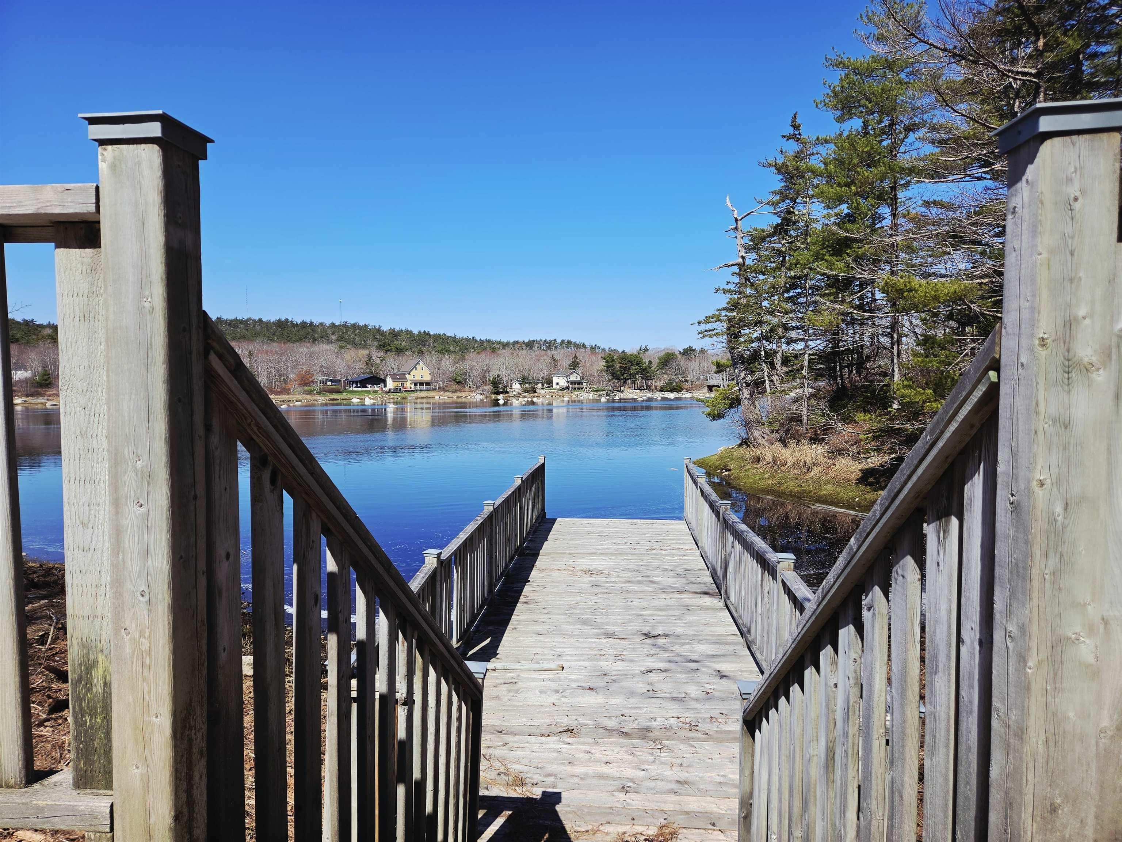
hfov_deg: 73.9
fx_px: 745
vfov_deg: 58.9
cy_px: 421
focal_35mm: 23
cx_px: 561
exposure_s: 1/5116
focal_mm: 5.4
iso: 80
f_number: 1.8
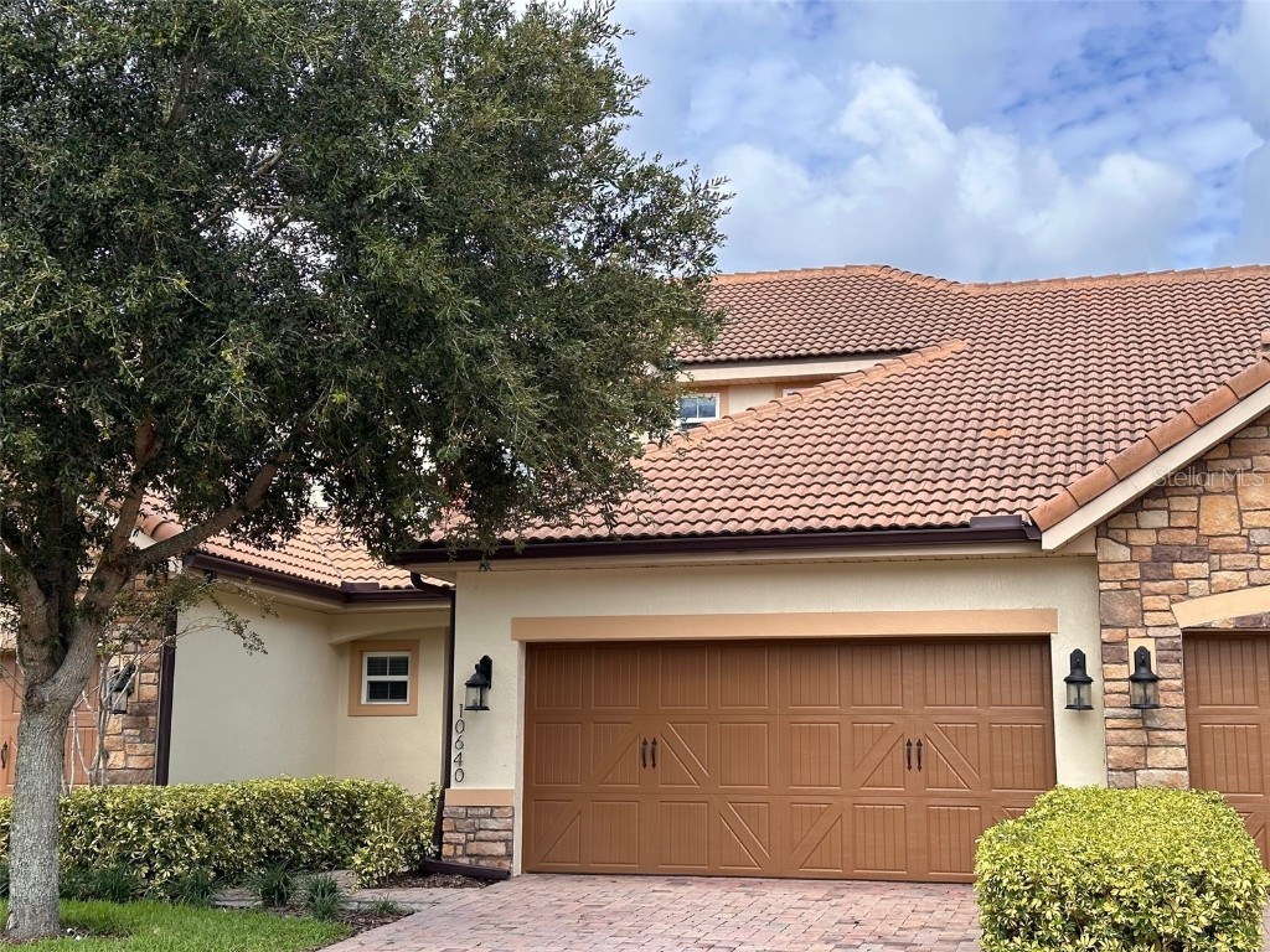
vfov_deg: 30.3
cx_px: 635
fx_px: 1761
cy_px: 476
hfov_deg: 39.7
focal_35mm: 48
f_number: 1.78
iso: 64
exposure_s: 1/1667
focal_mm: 6.86
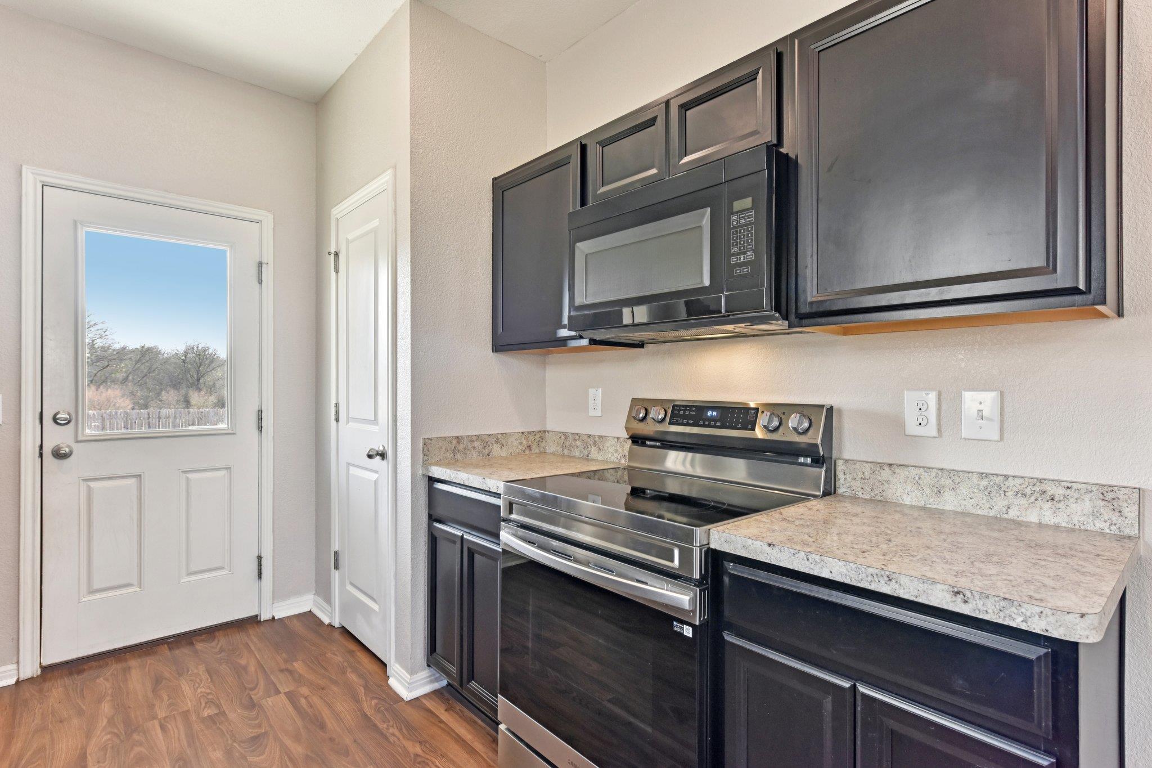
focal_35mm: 18
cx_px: 576
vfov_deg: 67.4
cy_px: 384
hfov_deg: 90.0
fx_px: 576
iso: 900
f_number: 8
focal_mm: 18
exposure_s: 1/20
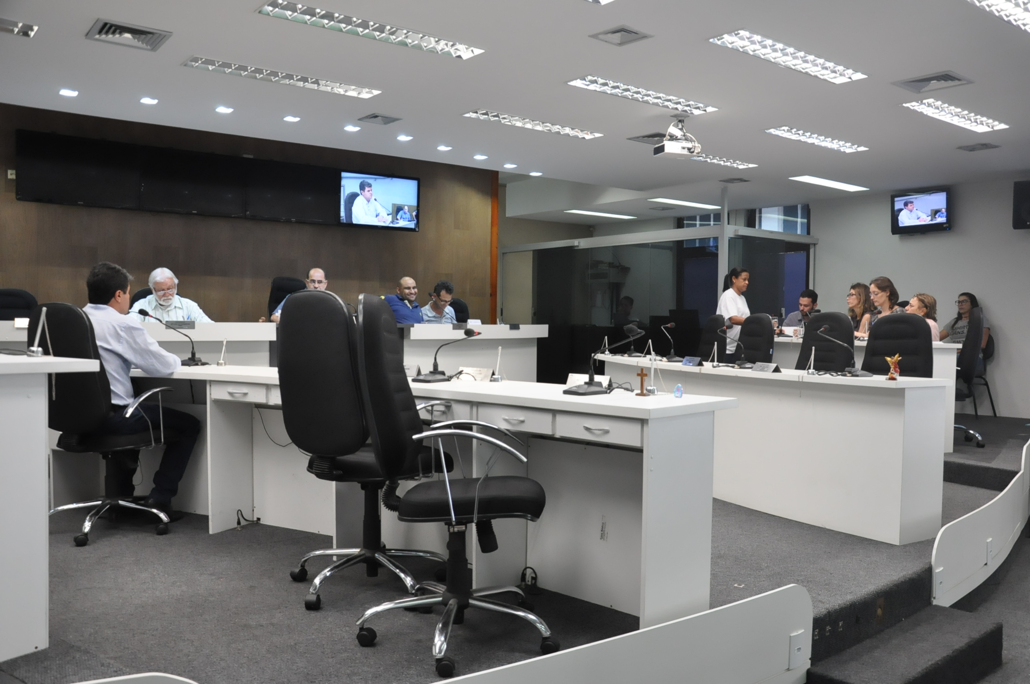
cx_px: 515
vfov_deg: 41.6
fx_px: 900
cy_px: 342
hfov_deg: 59.6
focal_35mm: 32
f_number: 5.6
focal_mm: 21
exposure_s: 1/125
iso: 2000
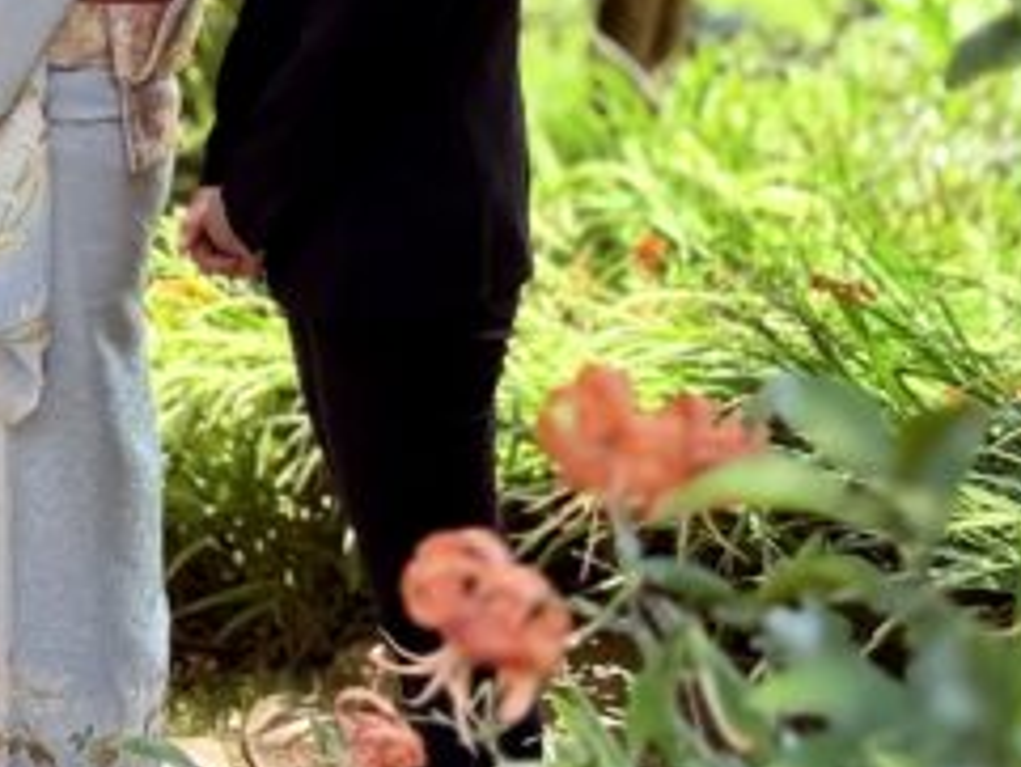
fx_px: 4515
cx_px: -72
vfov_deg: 9.6
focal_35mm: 153
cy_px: -89
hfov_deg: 12.7
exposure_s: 1/509
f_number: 1.78
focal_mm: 6.76
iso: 80
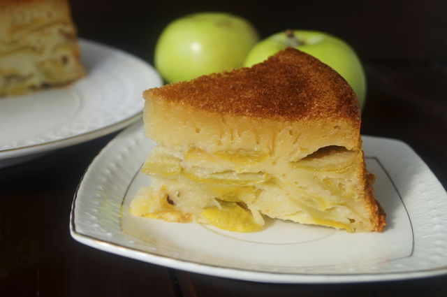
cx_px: 224
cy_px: 148
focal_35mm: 60
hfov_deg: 33.4
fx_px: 744
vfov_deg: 22.6
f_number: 5.6
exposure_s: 1/320
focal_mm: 40
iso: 200
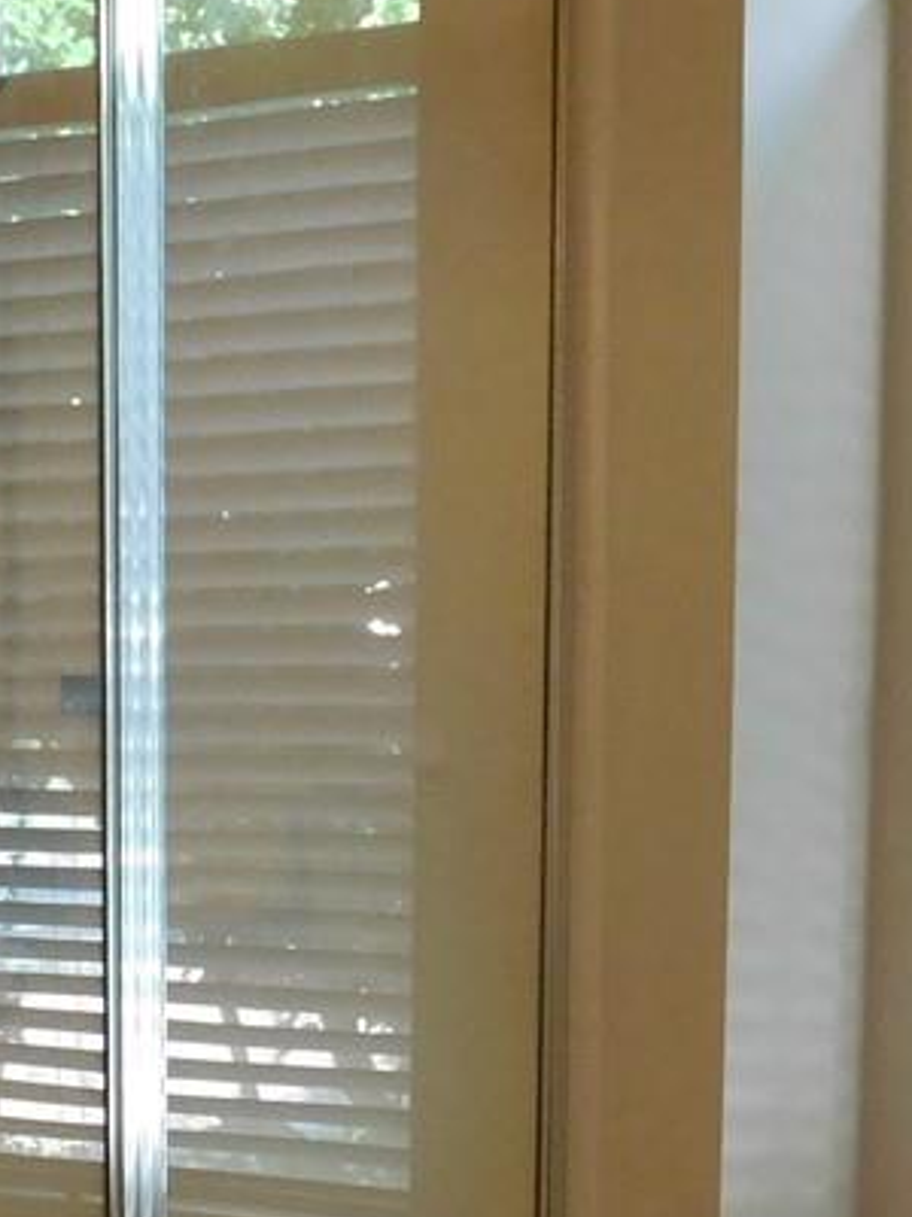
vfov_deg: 20.9
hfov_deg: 15.9
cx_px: 158
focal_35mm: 92
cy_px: 1095
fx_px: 3232
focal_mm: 4
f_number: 3
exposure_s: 1/30
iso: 250
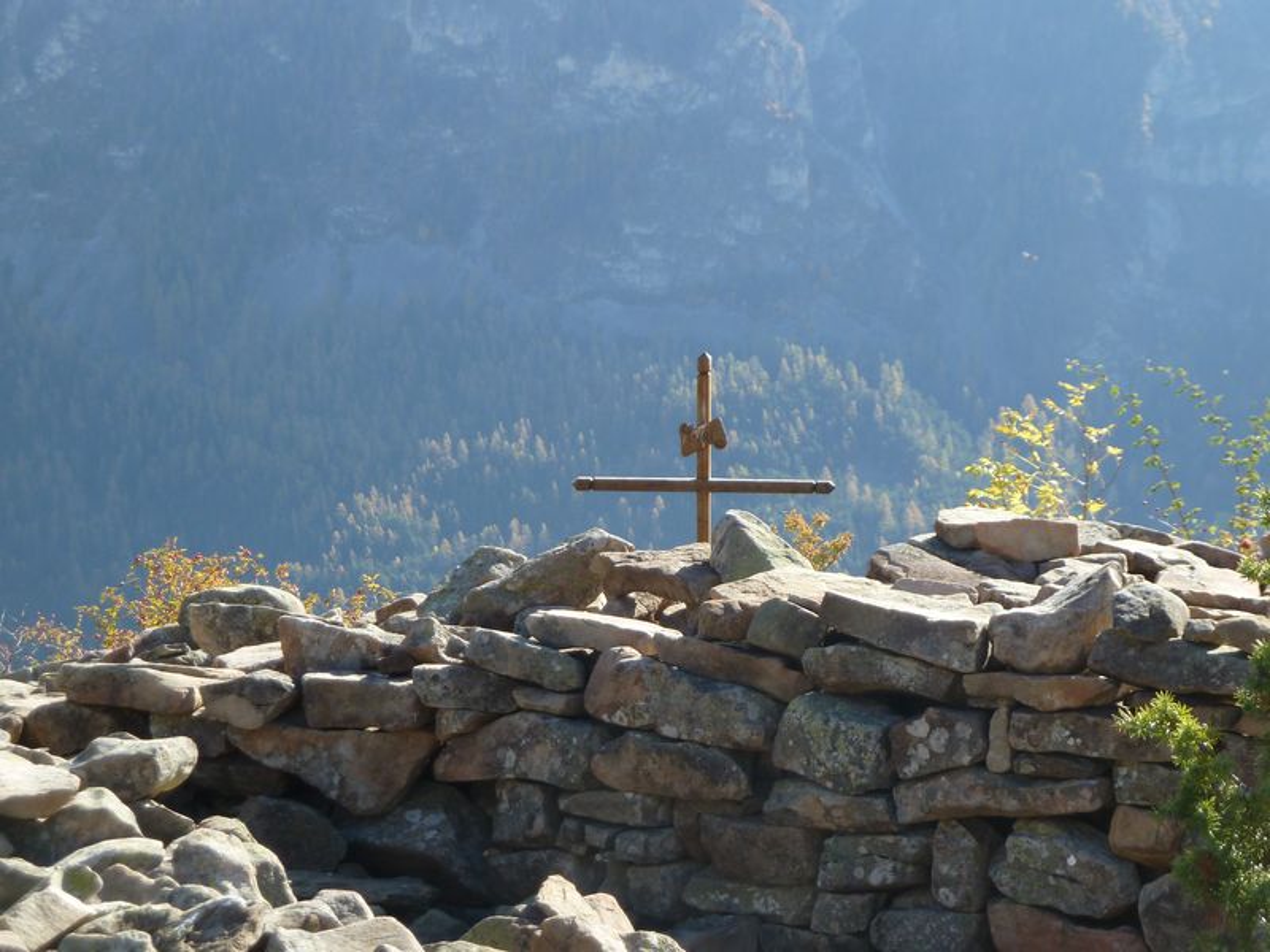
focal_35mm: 96
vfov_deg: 15.4
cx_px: 635
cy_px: 476
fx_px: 3522
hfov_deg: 20.4
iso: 80
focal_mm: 15.8
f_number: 4.3
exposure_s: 1/200
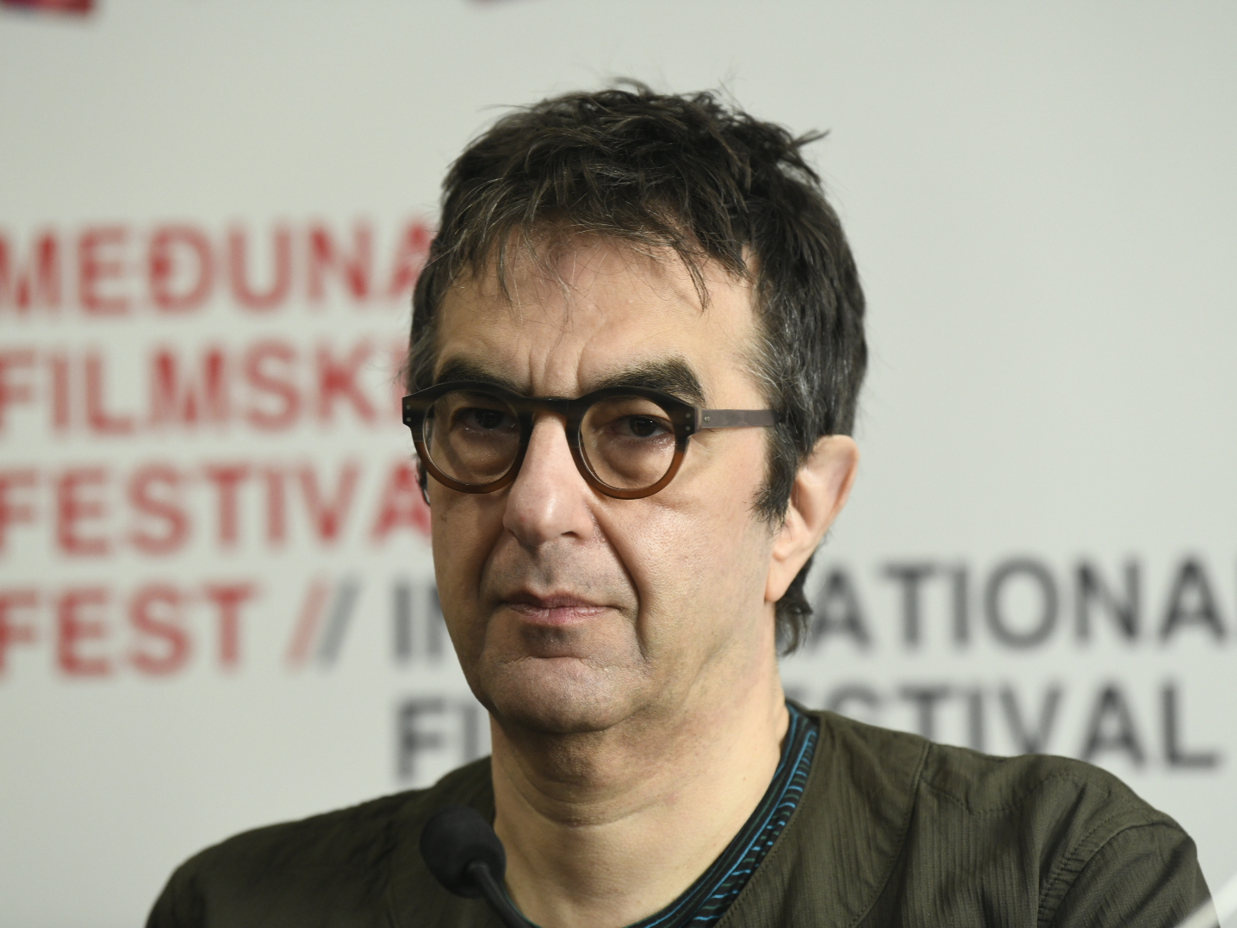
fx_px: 7754
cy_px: 464
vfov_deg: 6.8
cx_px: 645
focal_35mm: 217
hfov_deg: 9.1
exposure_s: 1/160
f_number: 4
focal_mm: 200
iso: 1600
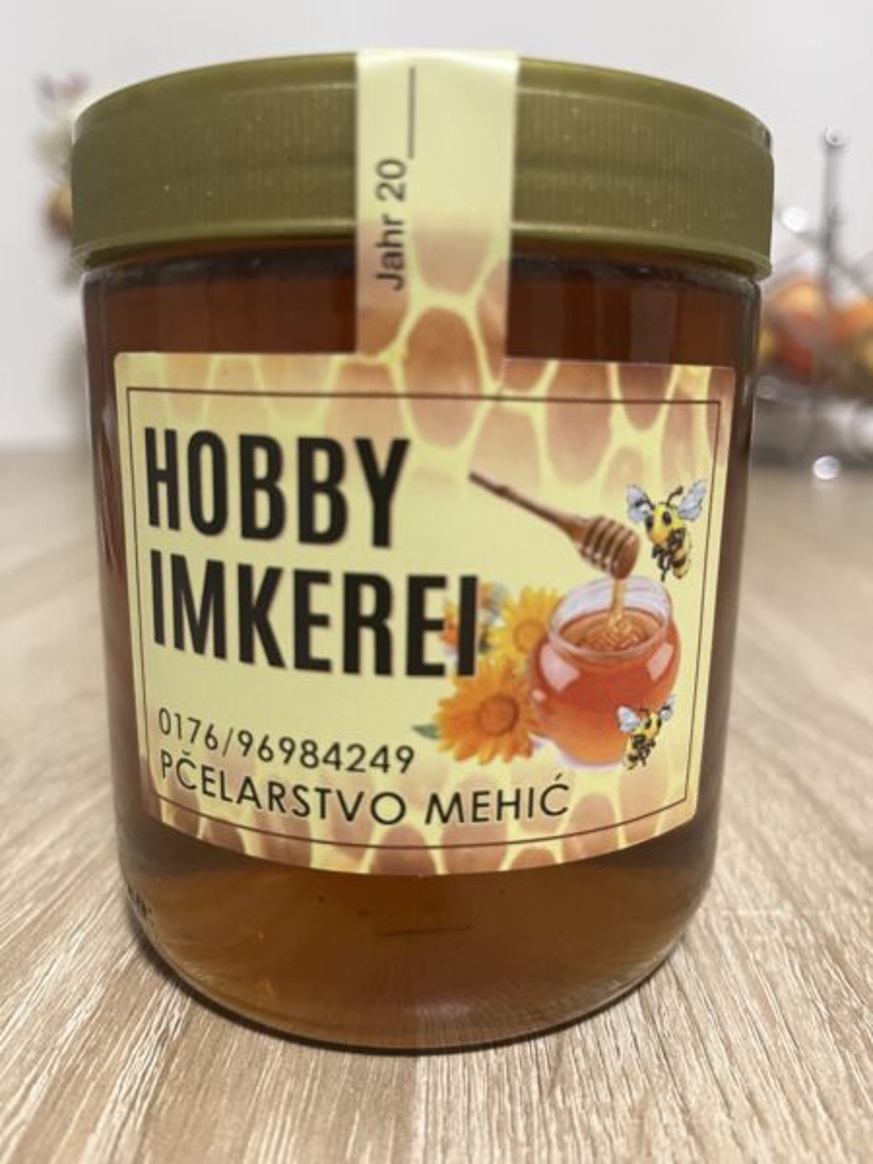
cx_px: 436
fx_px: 874
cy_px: 582
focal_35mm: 26
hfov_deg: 53.1
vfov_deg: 67.3
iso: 320
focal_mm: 5.1
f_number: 1.6
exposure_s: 1/50
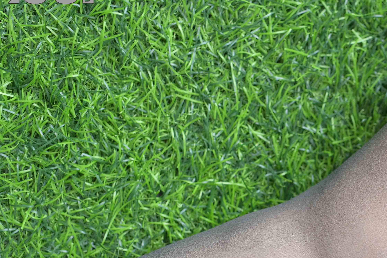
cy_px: 212
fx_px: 774
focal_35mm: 72
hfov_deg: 26.8
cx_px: 373
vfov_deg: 18.7
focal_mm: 35
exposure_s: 1/320
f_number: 3.5
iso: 320
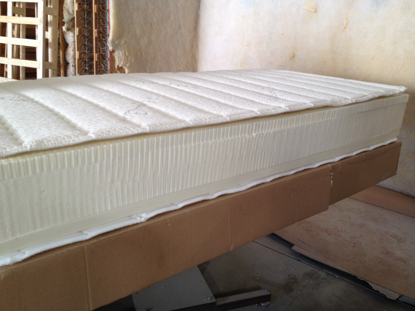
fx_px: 420
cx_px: 208
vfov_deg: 40.7
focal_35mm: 35
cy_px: 156
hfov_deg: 52.6
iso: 80
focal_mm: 4.28
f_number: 2.4
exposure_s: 1/20
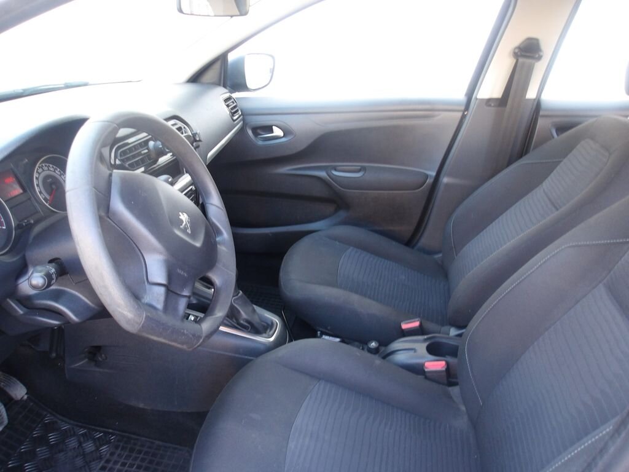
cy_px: 236
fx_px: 491
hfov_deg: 65.3
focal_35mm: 27
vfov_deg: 51.4
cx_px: 314
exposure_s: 1/23
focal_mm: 4.9
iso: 200
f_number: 3
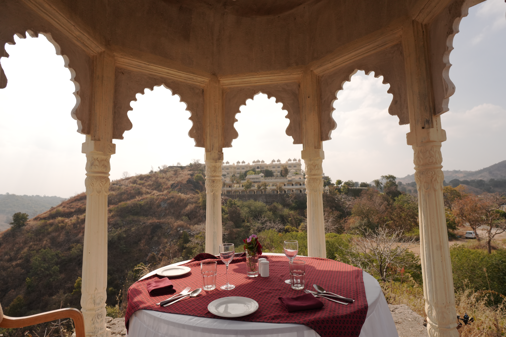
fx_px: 281
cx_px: 253
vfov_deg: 61.9
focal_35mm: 20
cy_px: 168
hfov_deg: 84.0
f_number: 8
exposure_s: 1/1250
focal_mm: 20
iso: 500
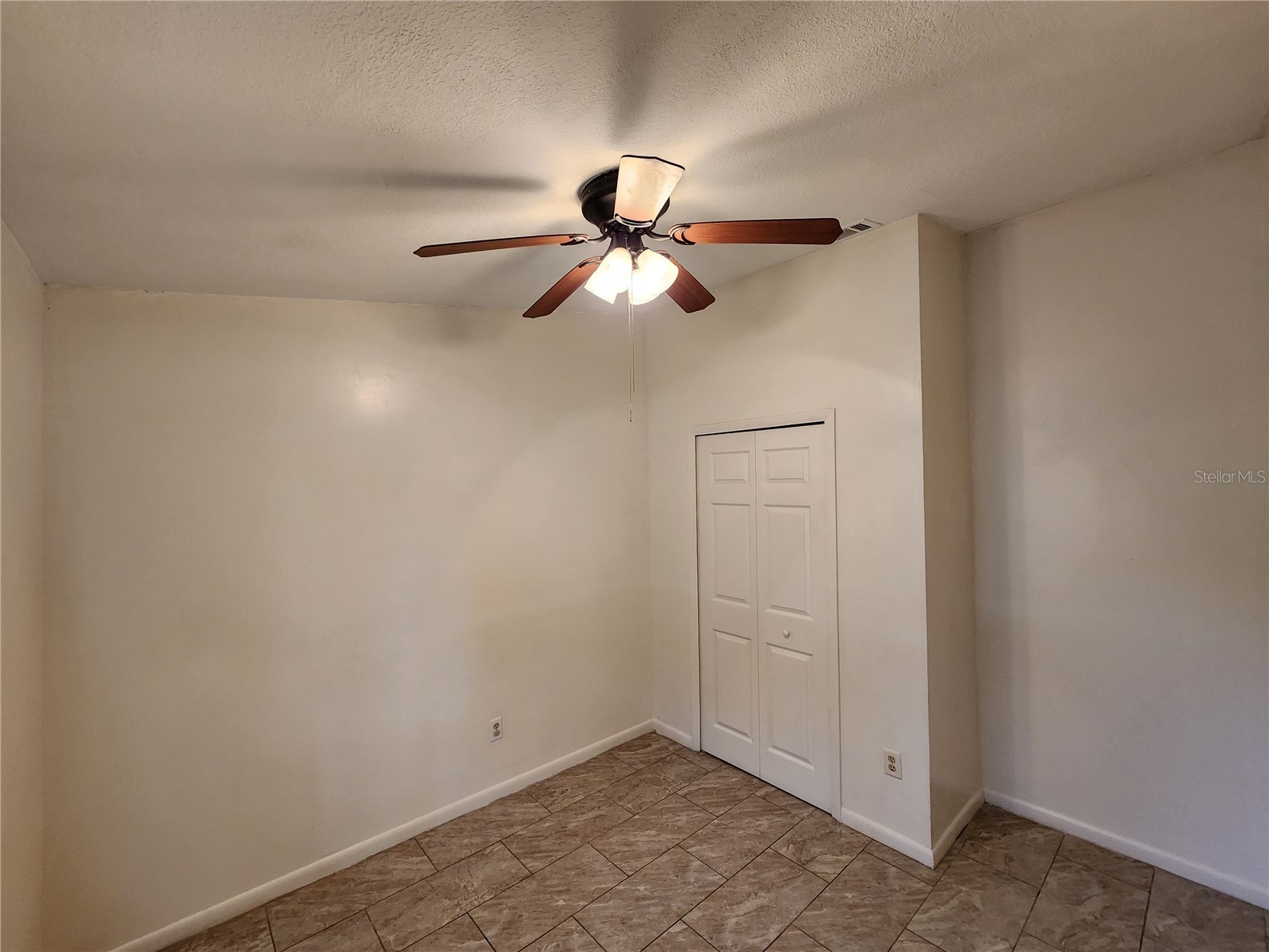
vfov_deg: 89.9
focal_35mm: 13
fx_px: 477
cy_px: 476
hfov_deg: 106.2
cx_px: 634
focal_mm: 2.2
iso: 200
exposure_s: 1/60
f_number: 2.2
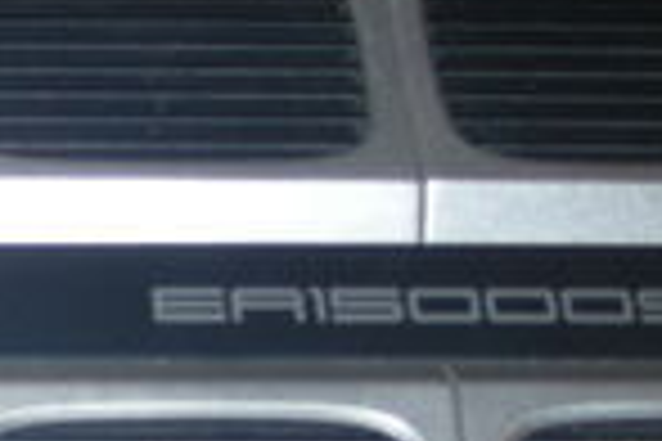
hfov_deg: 12.3
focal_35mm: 158
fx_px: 2905
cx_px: -365
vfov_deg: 8.7
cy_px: 364
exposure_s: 1/60
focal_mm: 5.7
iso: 50
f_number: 2.8
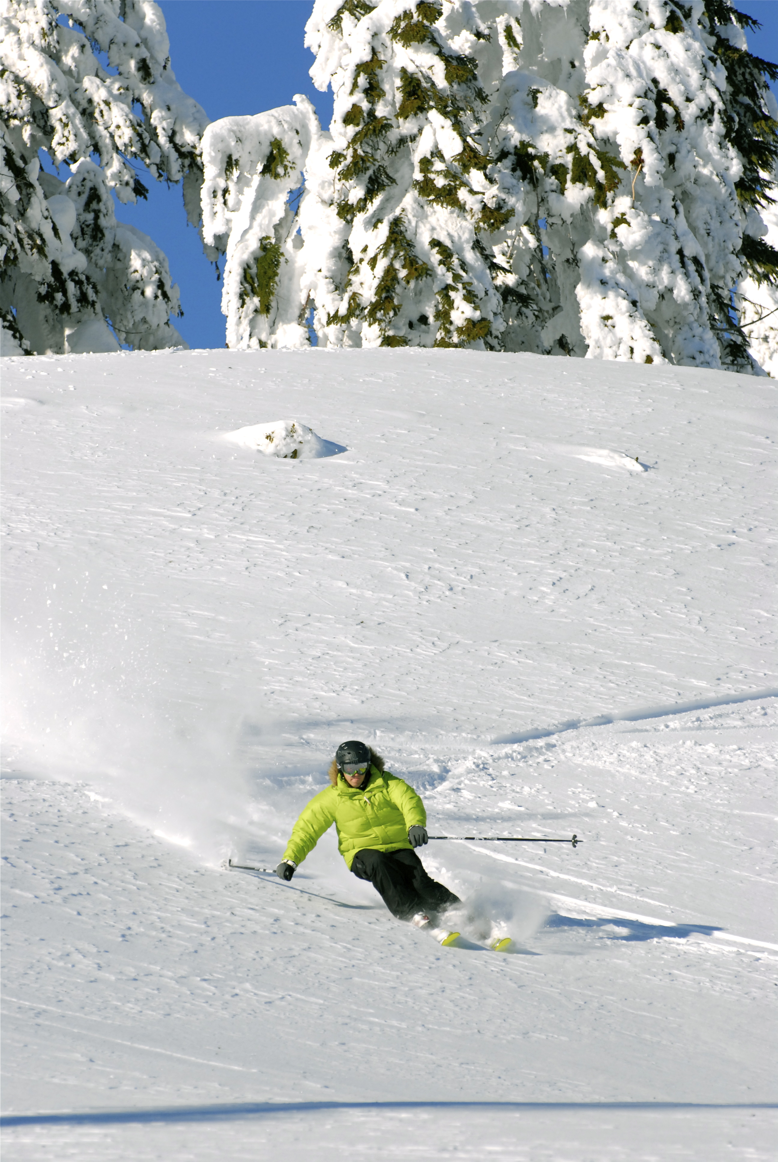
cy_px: 581
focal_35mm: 292
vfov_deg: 7.0
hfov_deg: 4.7
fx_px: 9454
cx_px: 389
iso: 400
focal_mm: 195
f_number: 7.1
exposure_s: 1/2000
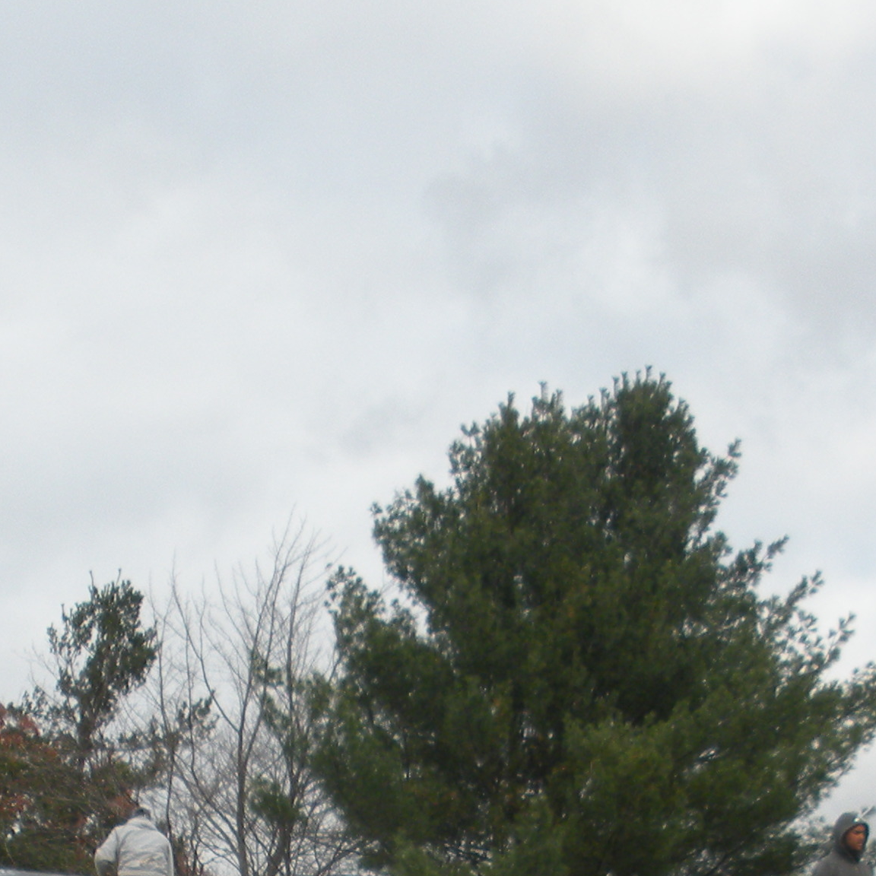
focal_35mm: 98
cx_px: 363
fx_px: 2806
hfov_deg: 17.7
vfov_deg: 17.0
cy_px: 1038
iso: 92
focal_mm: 6.3
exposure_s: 1/505
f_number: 3.5
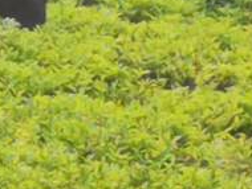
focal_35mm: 1170
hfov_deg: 1.7
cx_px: 97
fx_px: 8528
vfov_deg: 1.3
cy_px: -46
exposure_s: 1/50
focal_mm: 7.48
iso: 100
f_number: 2.4
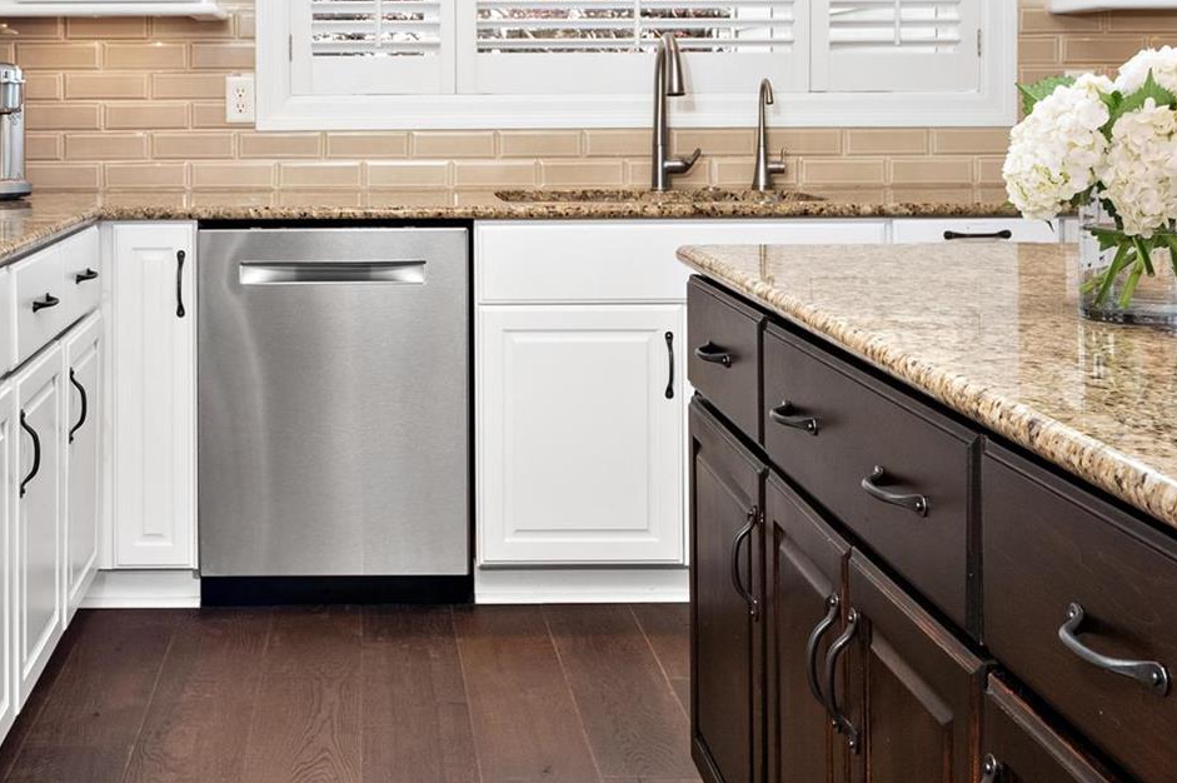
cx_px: 373
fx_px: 1666
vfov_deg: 25.8
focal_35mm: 51
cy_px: 119
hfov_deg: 38.4
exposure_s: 1/125
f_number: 8
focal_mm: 15
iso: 400
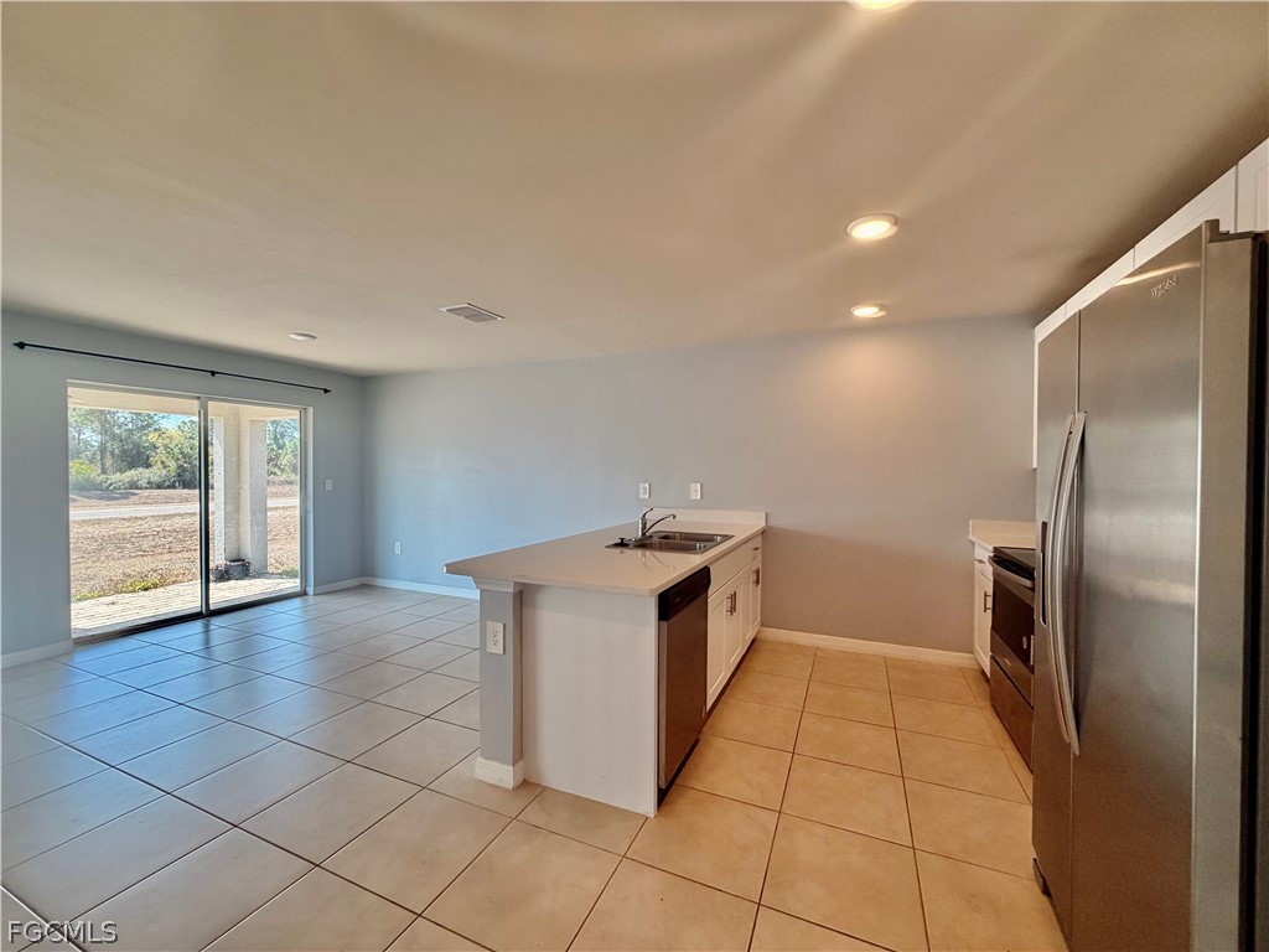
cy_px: 476
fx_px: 513
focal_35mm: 14
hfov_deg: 102.1
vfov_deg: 85.7
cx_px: 634
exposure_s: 1/120
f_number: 2.2
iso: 80
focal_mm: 2.22
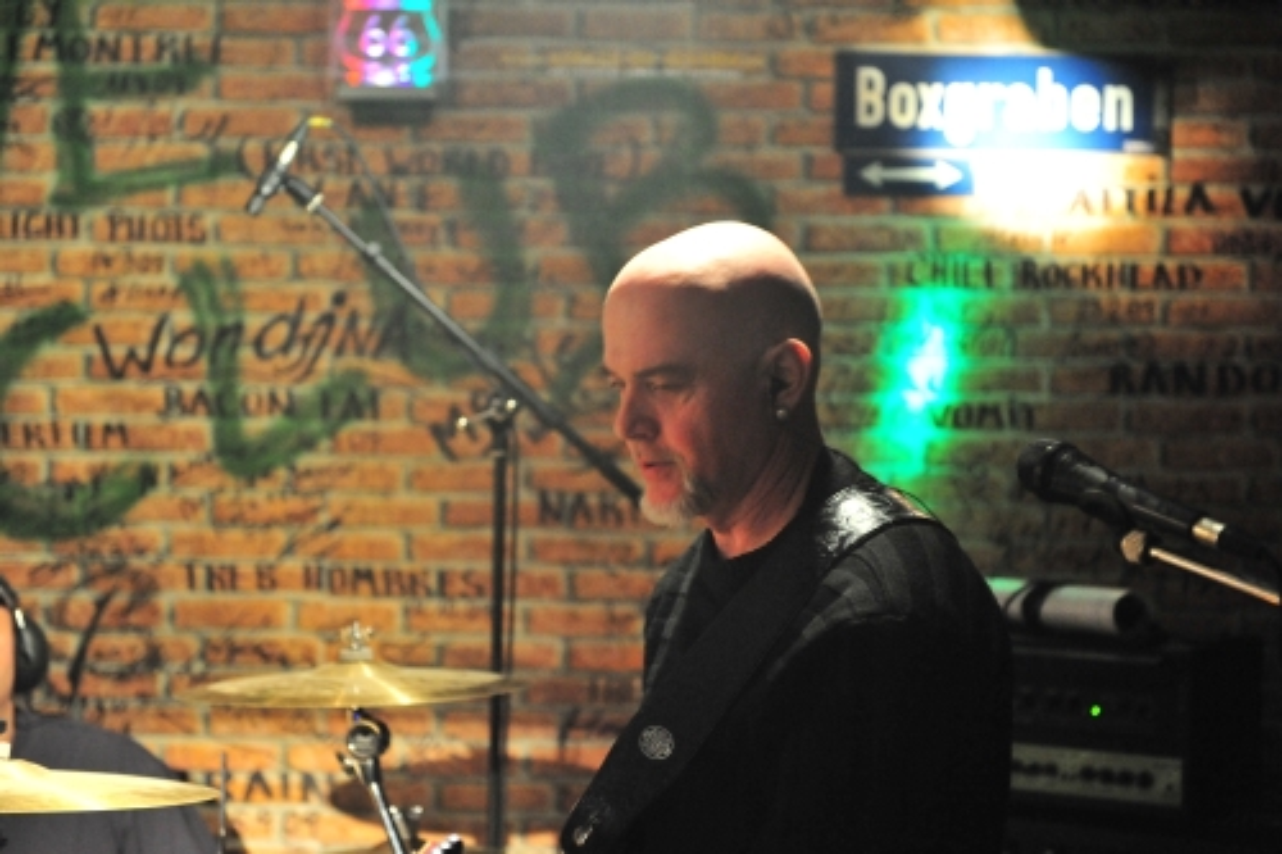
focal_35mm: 70
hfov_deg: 28.9
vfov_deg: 19.4
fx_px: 2492
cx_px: 641
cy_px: 427
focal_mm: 70
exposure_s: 1/125
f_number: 2.8
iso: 6400
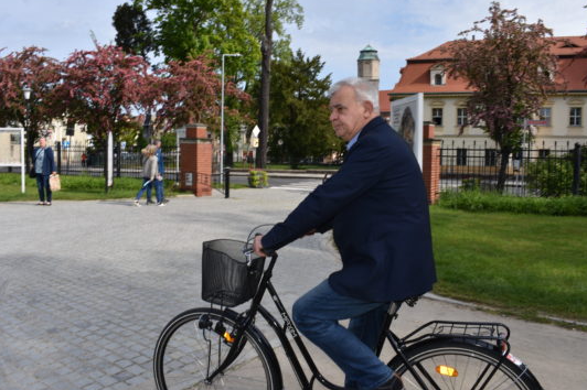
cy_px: 182
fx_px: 521
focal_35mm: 32
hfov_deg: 58.7
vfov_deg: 41.0
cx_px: 294
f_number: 8
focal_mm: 18
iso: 100
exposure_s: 1/250
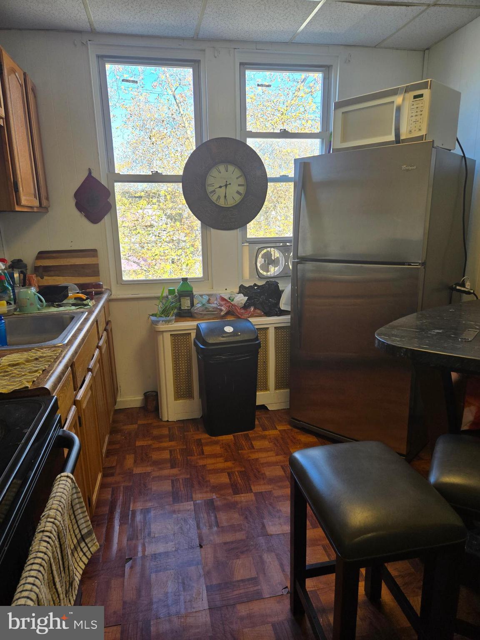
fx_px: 425
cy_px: 320
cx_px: 240
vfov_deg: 73.9
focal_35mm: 23
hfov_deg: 58.9
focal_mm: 5.4
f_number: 1.8
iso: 80
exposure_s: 1/180
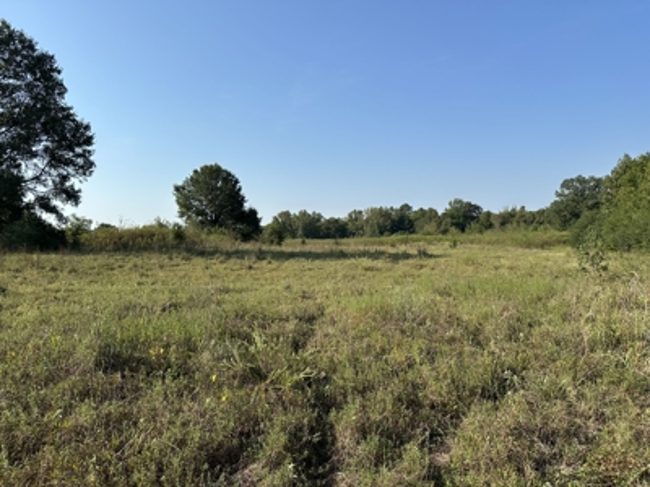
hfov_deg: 71.6
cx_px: 325
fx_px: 451
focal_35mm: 24
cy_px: 244
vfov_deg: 56.8
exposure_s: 1/4016
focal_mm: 6.86
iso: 80
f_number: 1.78
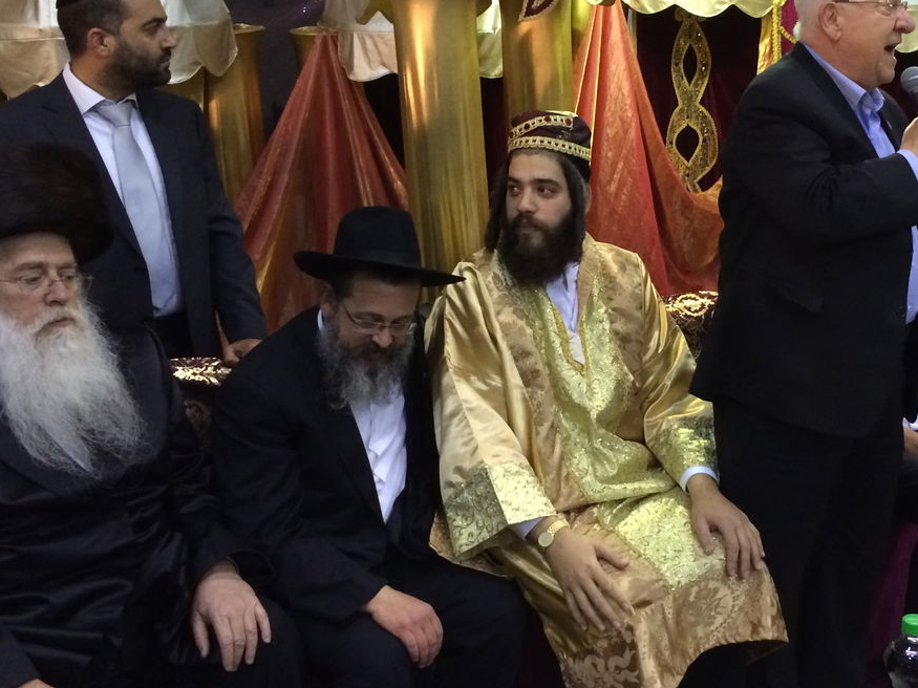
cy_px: 267
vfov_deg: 30.2
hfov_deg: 39.1
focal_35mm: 48
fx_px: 1273
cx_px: 635
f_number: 2.2
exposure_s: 1/30
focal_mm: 4.12
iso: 250
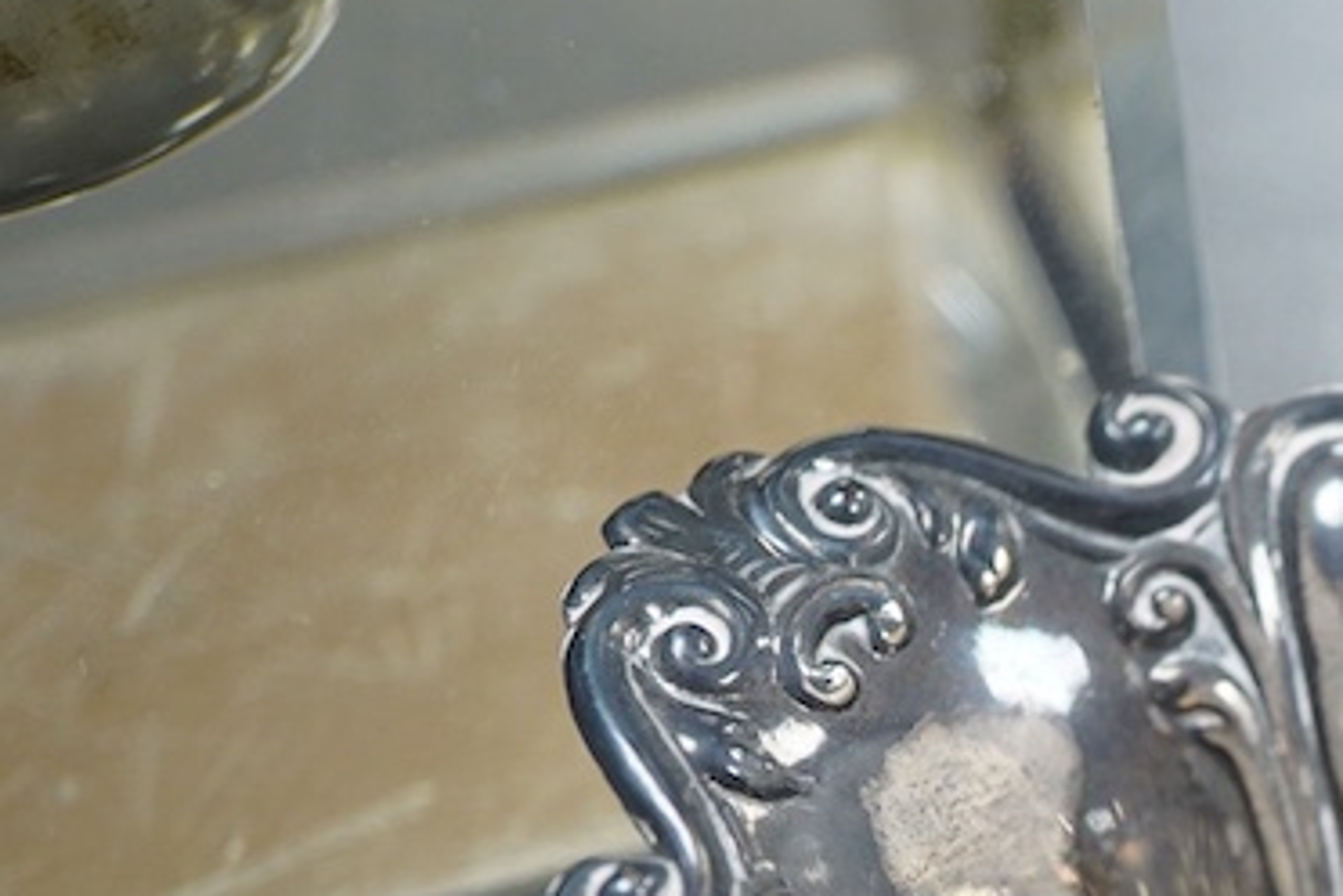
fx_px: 4066
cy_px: 1030
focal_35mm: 109
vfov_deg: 12.3
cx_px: 1505
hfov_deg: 18.0
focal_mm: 30
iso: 1600
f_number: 4.5
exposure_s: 1/125
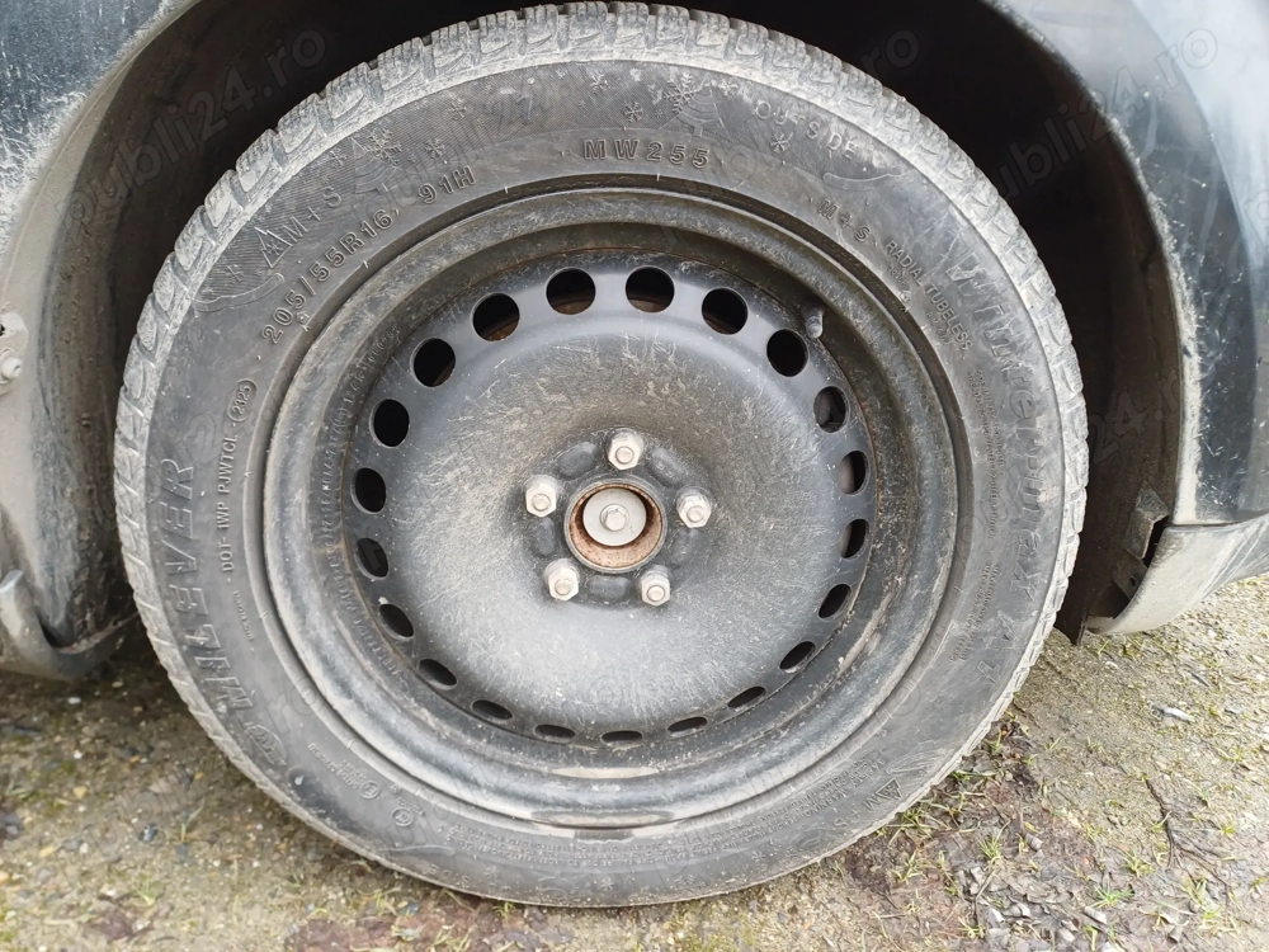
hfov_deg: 69.4
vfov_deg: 54.9
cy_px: 476
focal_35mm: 25
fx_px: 916
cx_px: 634
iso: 80
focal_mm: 4.65
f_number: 1.8
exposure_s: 1/50
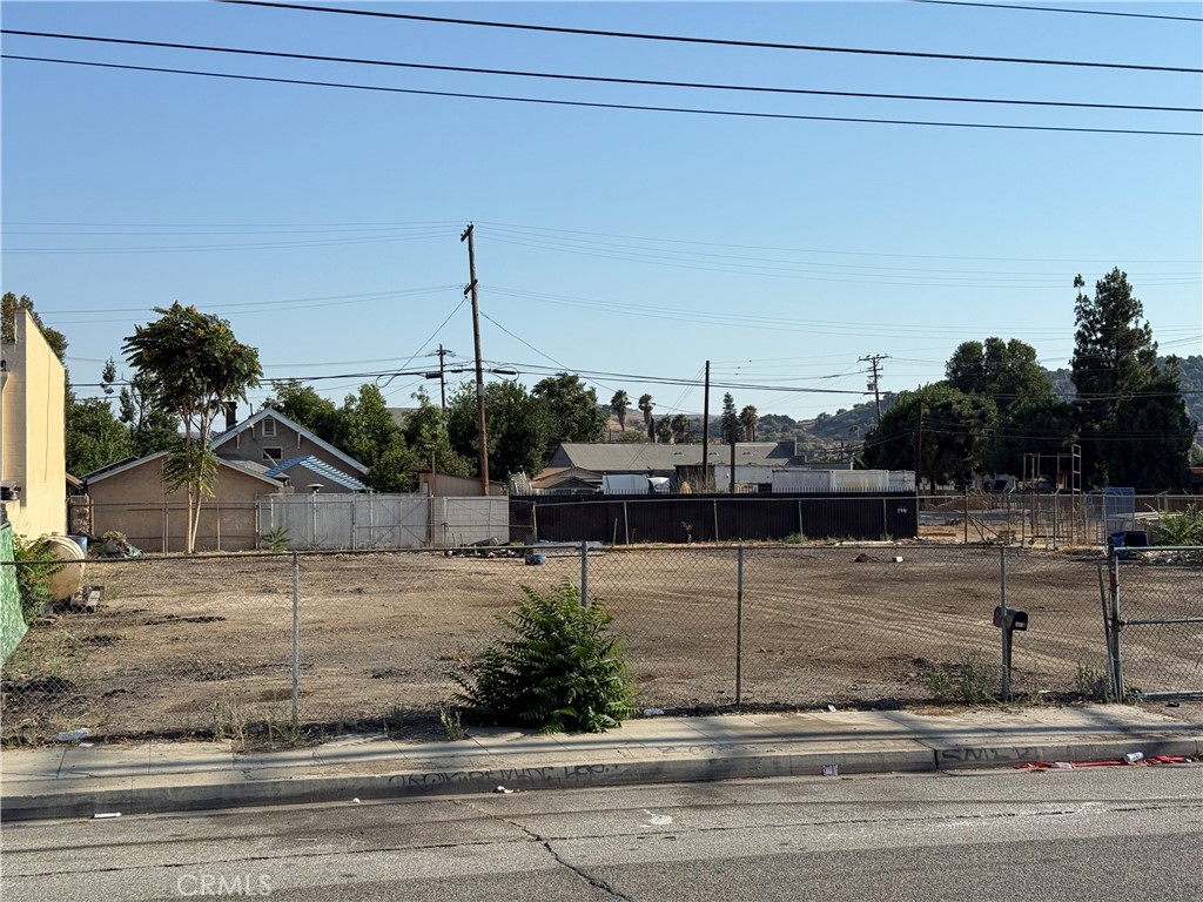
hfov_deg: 39.7
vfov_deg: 30.3
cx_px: 602
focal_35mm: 48
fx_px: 1668
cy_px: 451
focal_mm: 6.76
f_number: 1.78
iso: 64
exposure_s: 1/5587
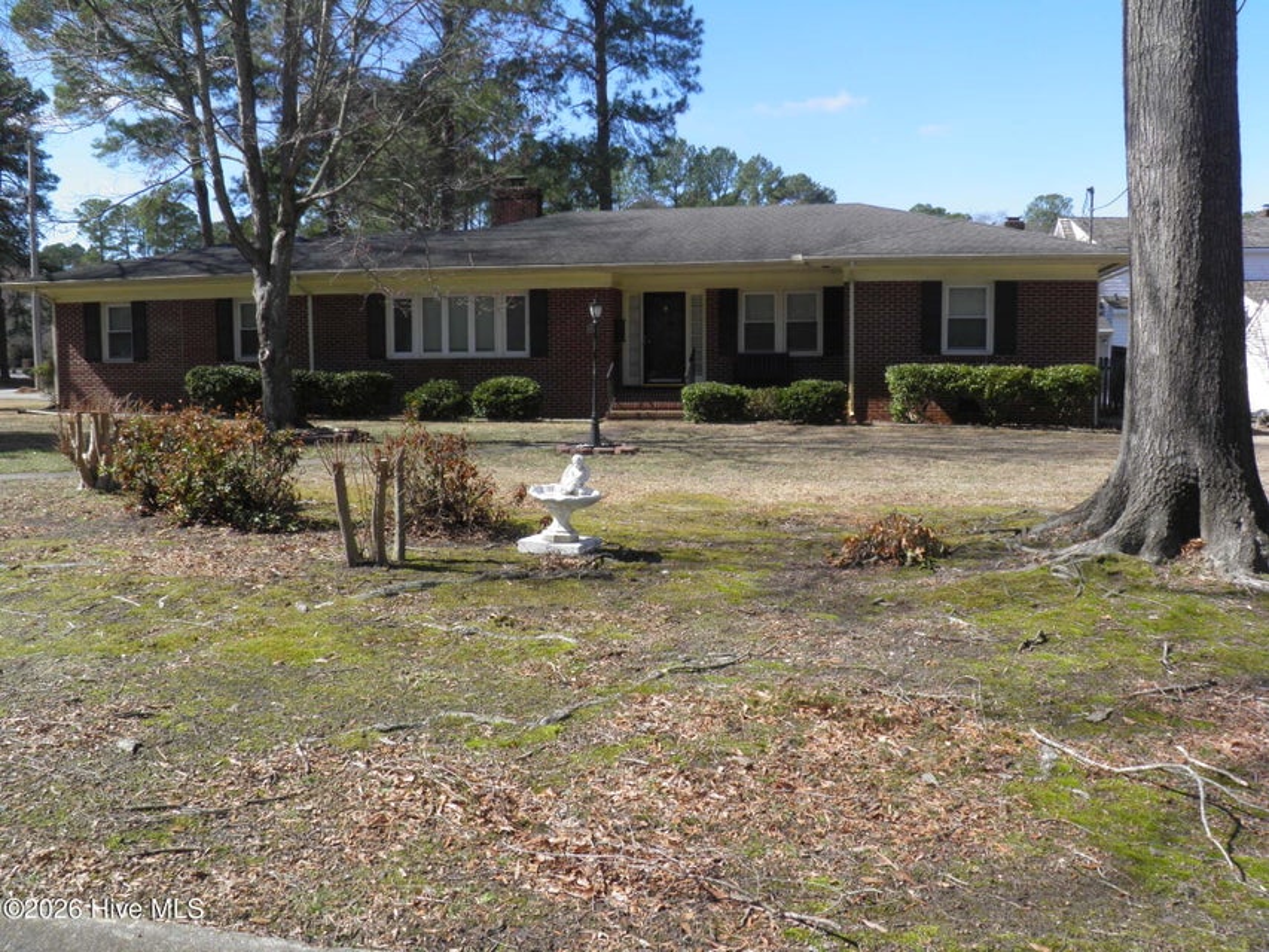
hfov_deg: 60.0
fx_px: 1100
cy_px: 476
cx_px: 634
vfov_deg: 46.8
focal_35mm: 30
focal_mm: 5.5
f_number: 5.9
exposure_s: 1/125
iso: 50
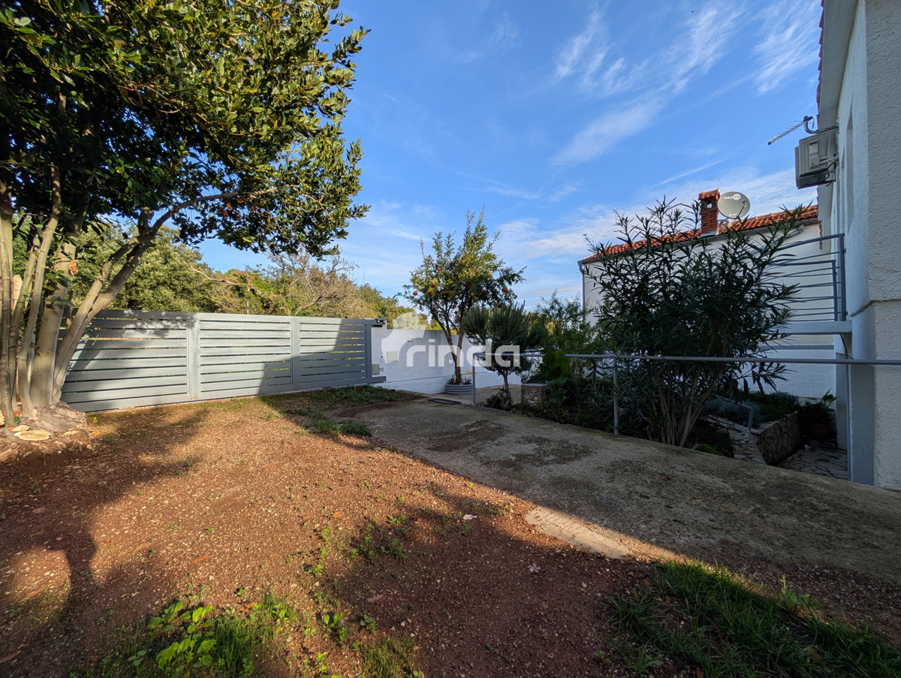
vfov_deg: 94.6
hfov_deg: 110.5
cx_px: 450
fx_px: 313
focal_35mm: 12
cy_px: 339
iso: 53
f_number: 1.7
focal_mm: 2.02
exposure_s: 1/1828
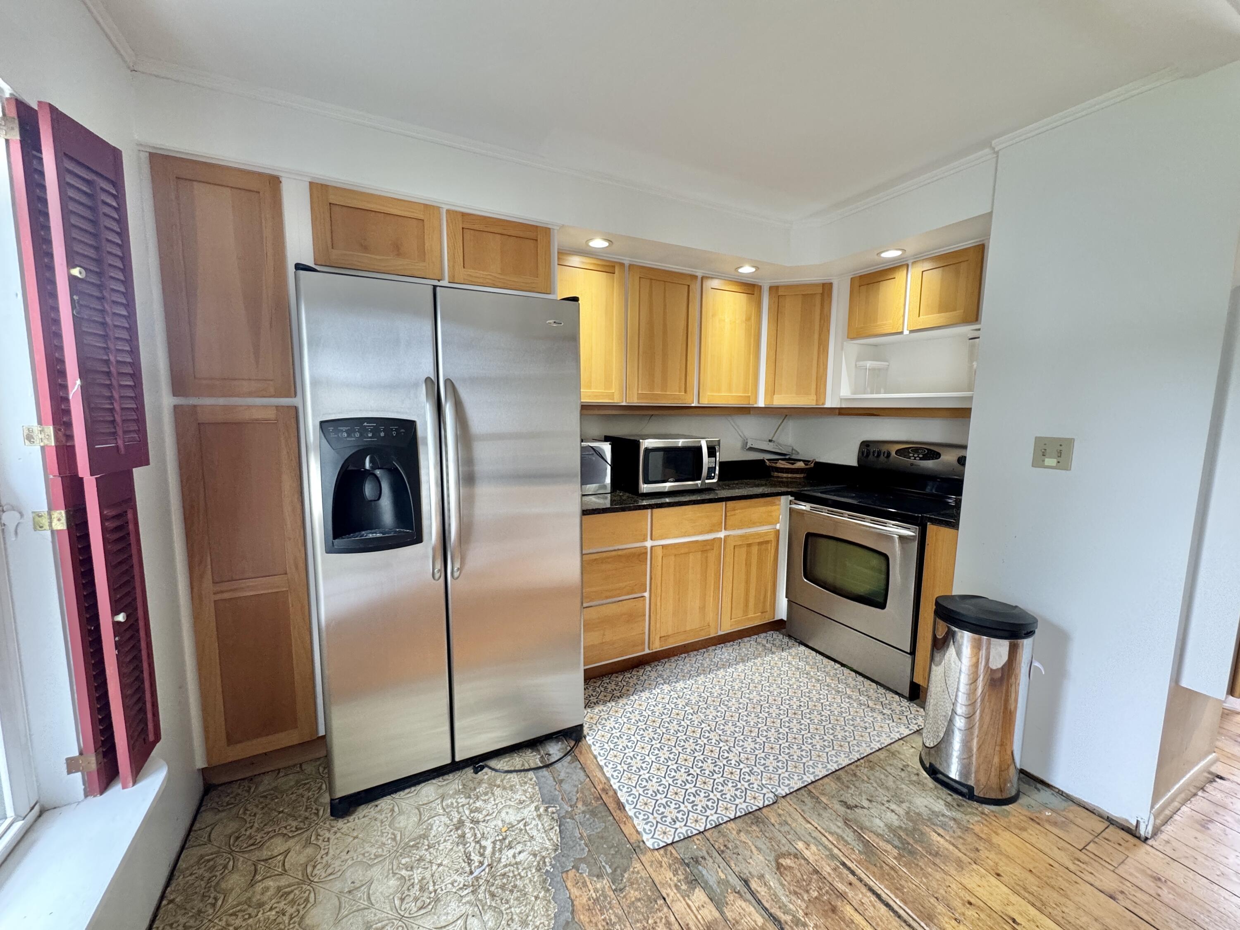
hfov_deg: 102.1
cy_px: 465
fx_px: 502
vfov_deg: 85.7
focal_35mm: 14
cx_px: 620
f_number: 2.2
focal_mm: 2.22
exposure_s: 1/60
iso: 200
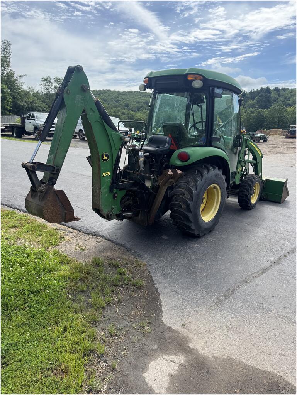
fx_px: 274
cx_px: 148
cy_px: 198
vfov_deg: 71.6
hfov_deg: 56.9
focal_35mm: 24
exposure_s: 1/2041
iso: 80
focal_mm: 6.76
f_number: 1.78
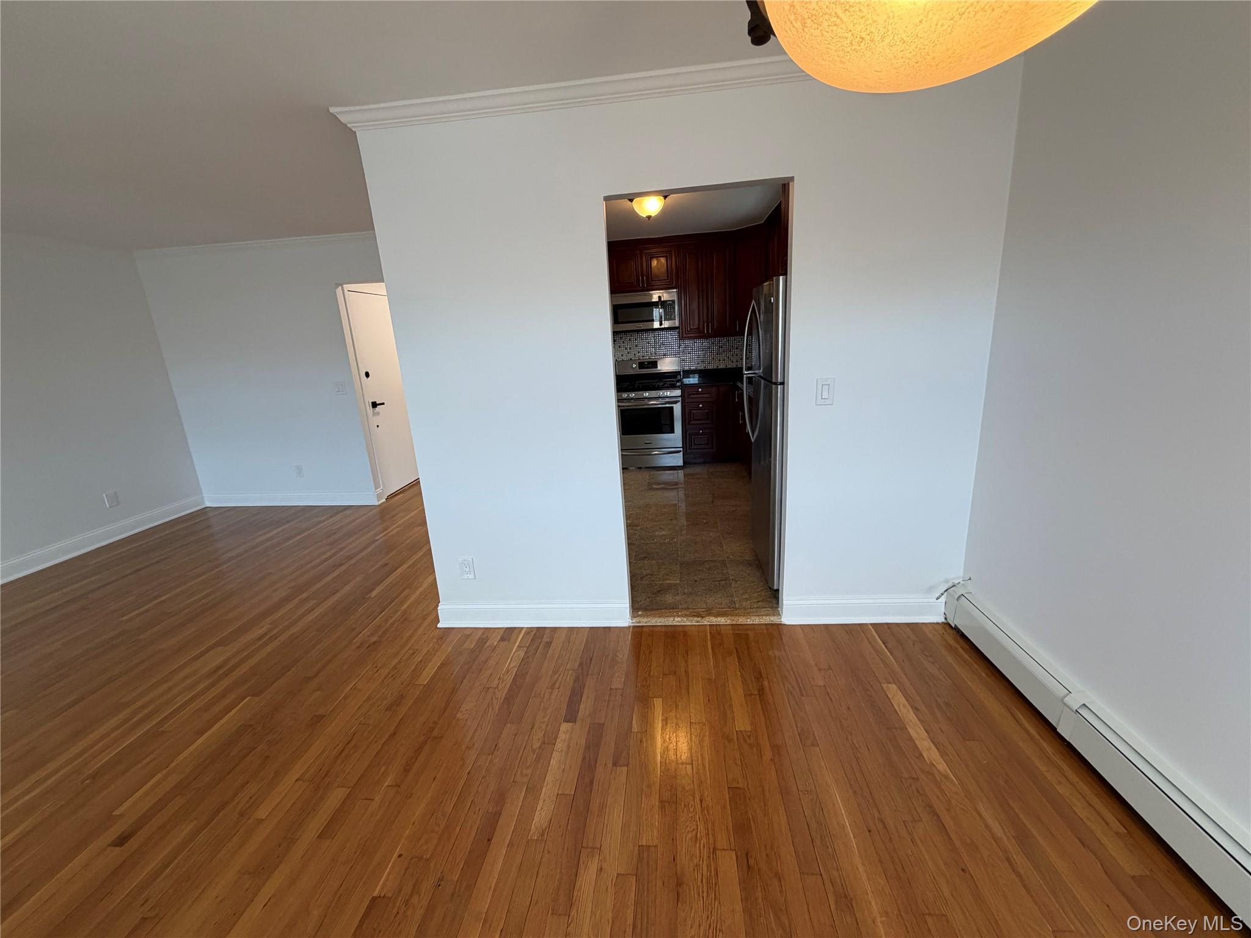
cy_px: 469
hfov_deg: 102.1
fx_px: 506
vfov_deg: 85.7
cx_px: 626
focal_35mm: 14
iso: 200
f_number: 2.2
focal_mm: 2.22
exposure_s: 1/120
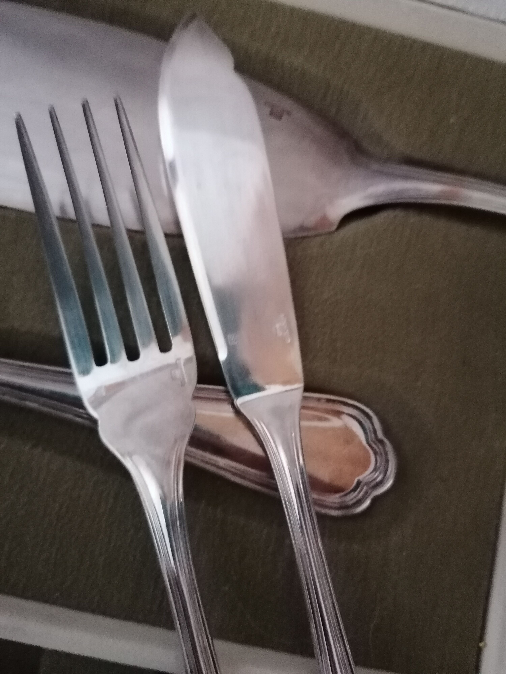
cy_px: 337
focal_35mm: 27
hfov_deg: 51.4
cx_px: 253
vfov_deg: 65.3
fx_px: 526
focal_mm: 4.75
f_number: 1.8
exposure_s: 1/14.3
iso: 2000
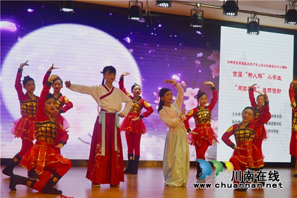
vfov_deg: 22.6
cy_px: 99
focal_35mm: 60
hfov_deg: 33.4
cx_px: 148
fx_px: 495
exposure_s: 1/500
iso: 800
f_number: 4.5
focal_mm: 40
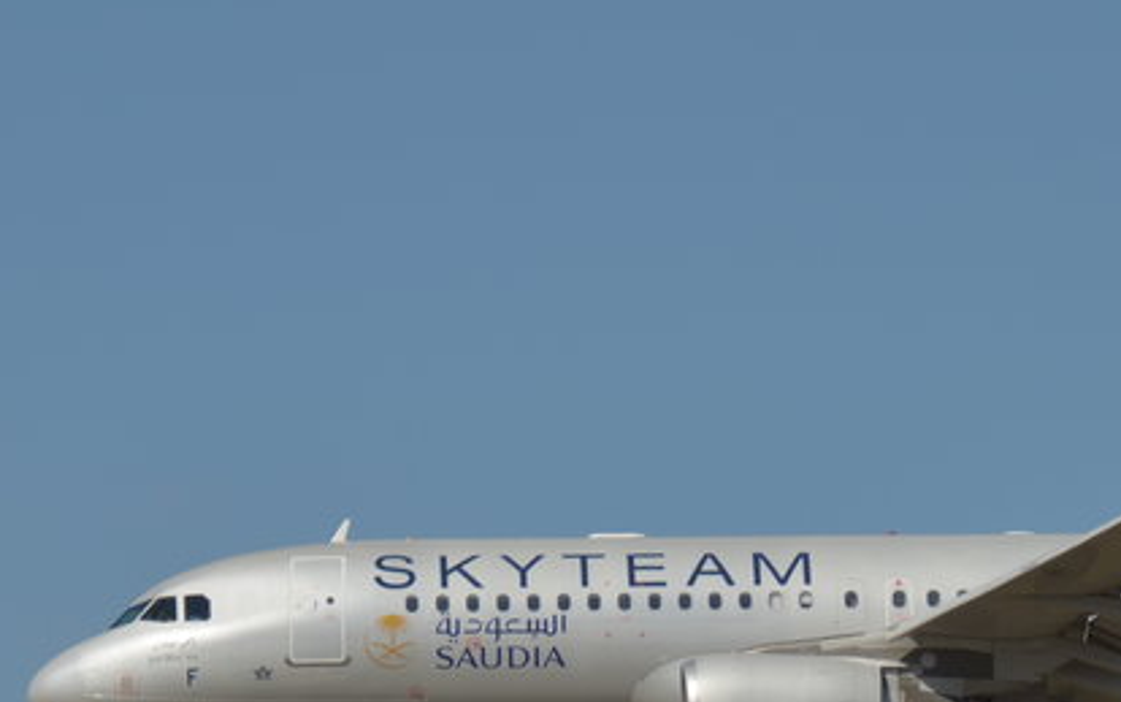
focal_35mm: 575
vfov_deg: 2.3
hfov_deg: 3.7
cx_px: 774
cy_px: 607
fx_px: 17572
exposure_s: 1/1000
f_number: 6.3
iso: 100
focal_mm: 130
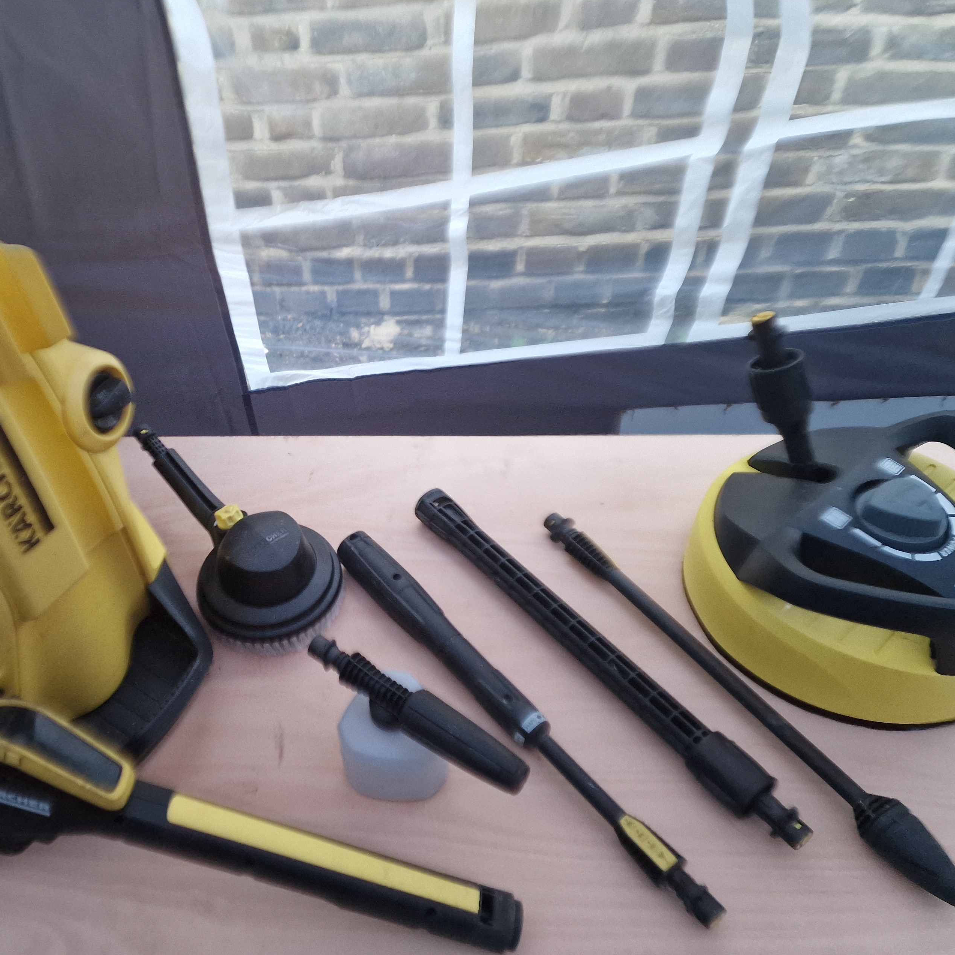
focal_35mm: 32
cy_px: 470
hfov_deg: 49.8
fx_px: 999
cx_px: 289
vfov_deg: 51.1
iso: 80
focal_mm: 6.4
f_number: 1.8
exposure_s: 1/100
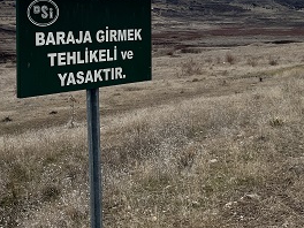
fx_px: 518
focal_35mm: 59
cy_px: 32
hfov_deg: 32.7
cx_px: 167
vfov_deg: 24.3
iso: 50
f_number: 1.6
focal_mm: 5.1
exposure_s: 1/7874
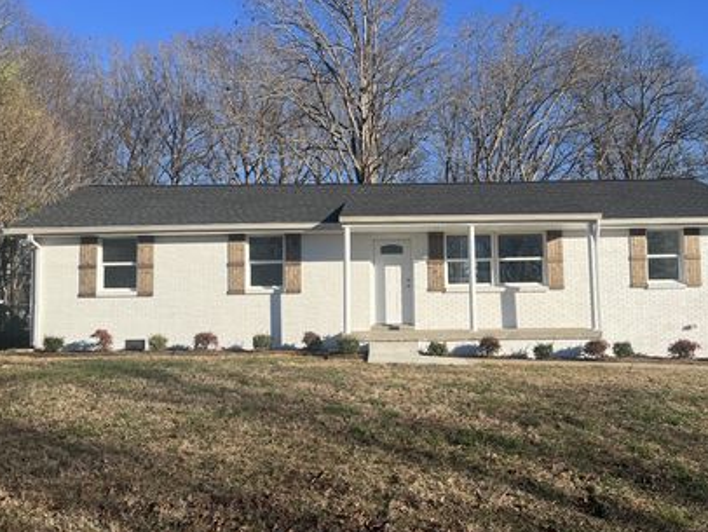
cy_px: 269
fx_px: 655
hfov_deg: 56.6
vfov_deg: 44.2
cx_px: 399
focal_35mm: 32
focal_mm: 5.1
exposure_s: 1/3521
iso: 50
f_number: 1.6
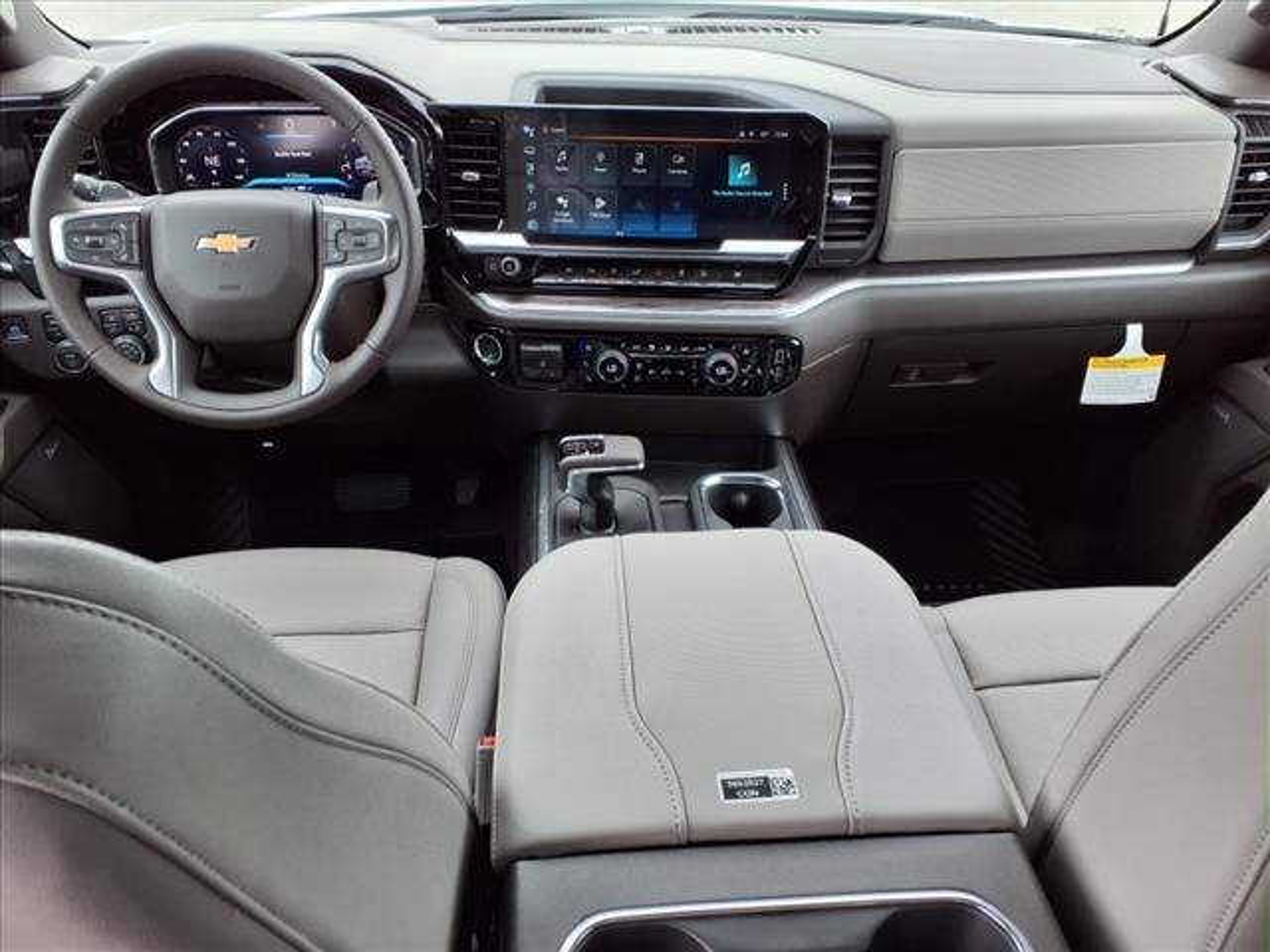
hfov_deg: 65.3
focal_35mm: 27
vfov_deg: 51.4
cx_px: 635
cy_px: 476
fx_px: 991
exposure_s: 1/120
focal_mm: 3.58
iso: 40
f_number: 1.9
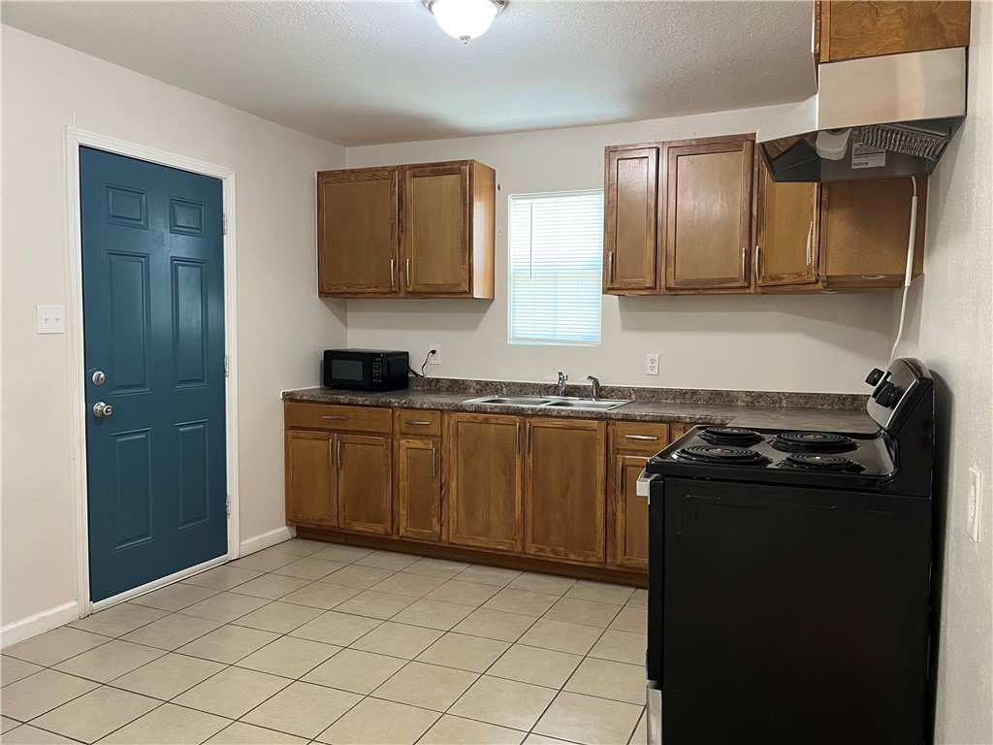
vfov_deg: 53.1
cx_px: 496
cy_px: 372
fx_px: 746
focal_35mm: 26
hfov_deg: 67.3
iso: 400
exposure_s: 1/60
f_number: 1.6
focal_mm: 5.1
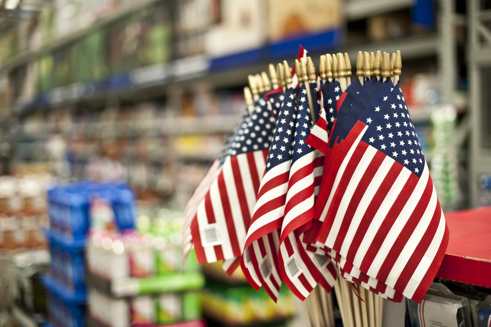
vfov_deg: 27.0
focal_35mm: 50
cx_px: 246
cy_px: 164
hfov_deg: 39.6
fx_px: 681
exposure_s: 1/320
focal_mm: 50
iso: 800
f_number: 1.8
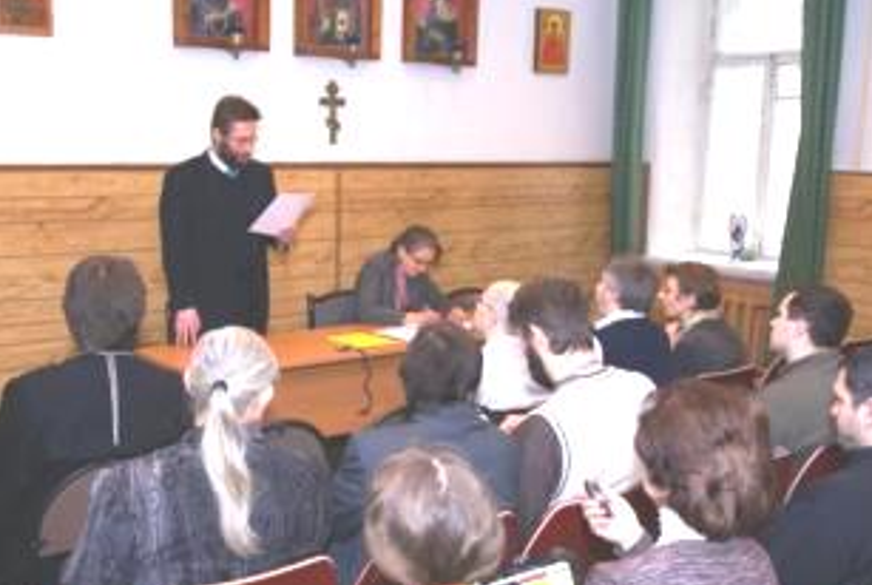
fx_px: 1044
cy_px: 327
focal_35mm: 43
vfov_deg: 31.3
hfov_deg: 45.3
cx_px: 383
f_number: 5.6
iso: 400
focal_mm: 22
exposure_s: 1/60
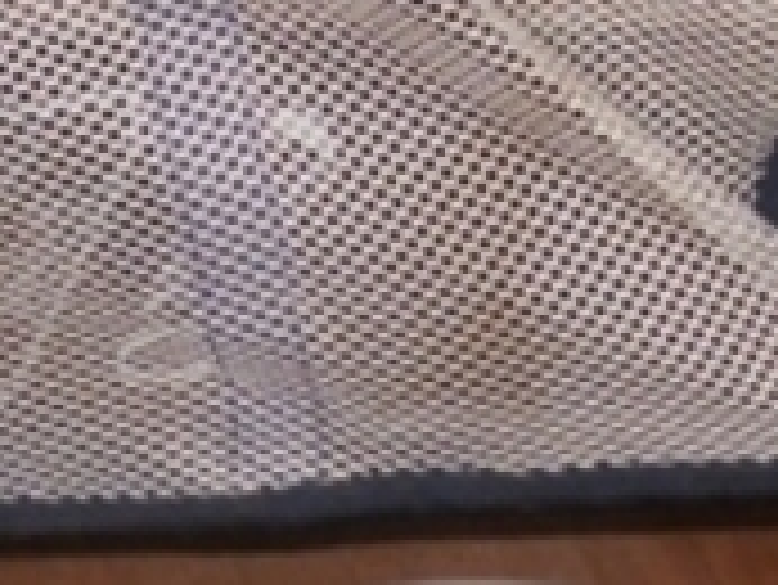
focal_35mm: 166
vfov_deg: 8.8
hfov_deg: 11.8
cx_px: 126
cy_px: 765
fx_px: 3733
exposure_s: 1/30
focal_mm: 6.3
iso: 125
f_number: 3.5
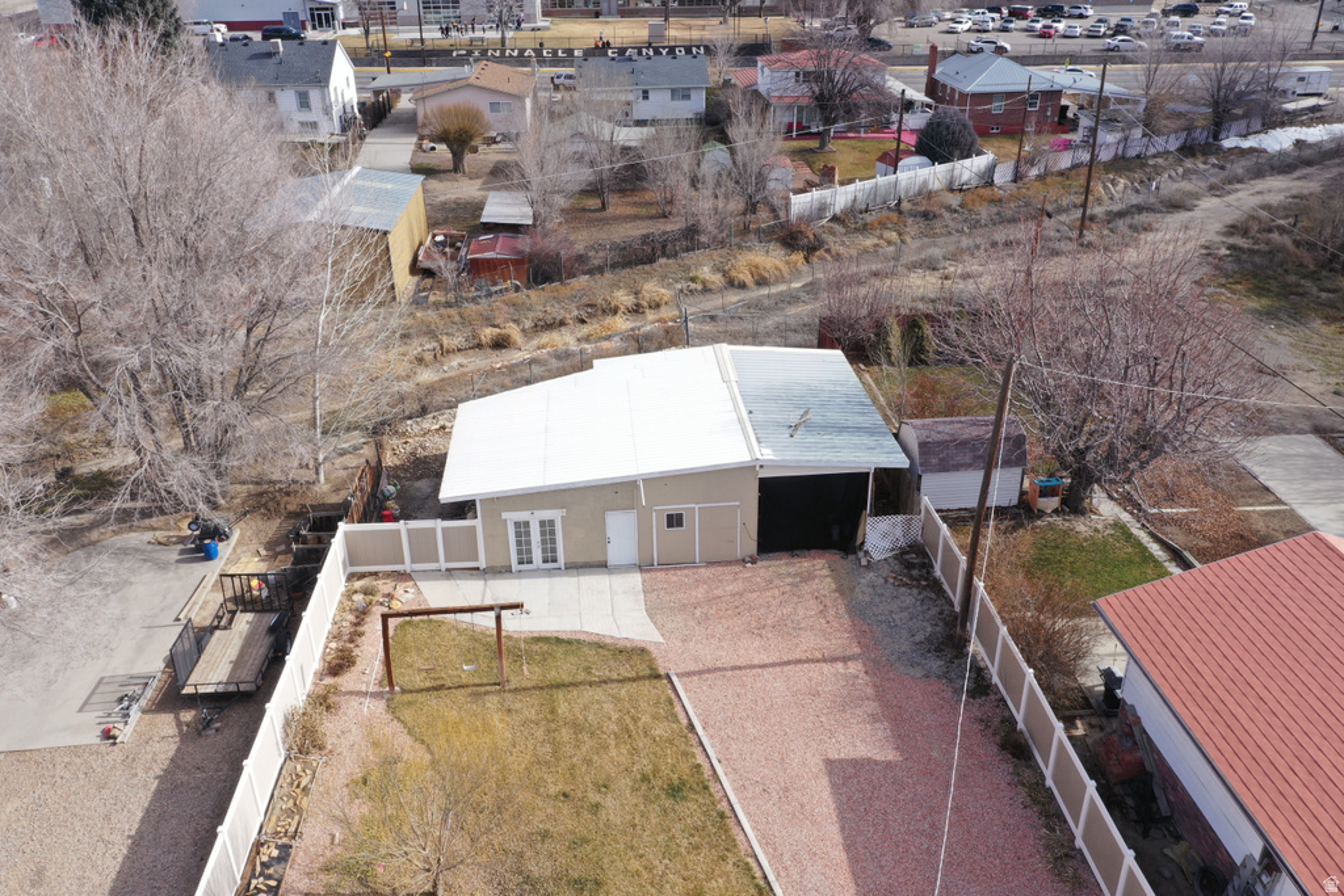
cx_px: 672
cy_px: 448
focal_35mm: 28
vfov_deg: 46.4
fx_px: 1045
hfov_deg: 65.5
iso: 100
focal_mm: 10.26
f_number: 9
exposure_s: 1/120
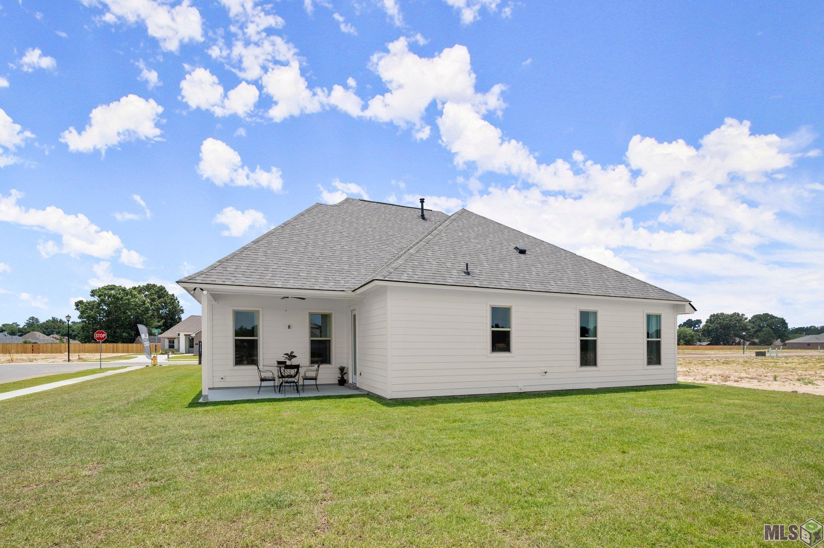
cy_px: 274
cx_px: 412
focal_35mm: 16
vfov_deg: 73.7
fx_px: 366
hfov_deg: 96.8
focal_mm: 16
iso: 200
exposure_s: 1/320
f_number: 10
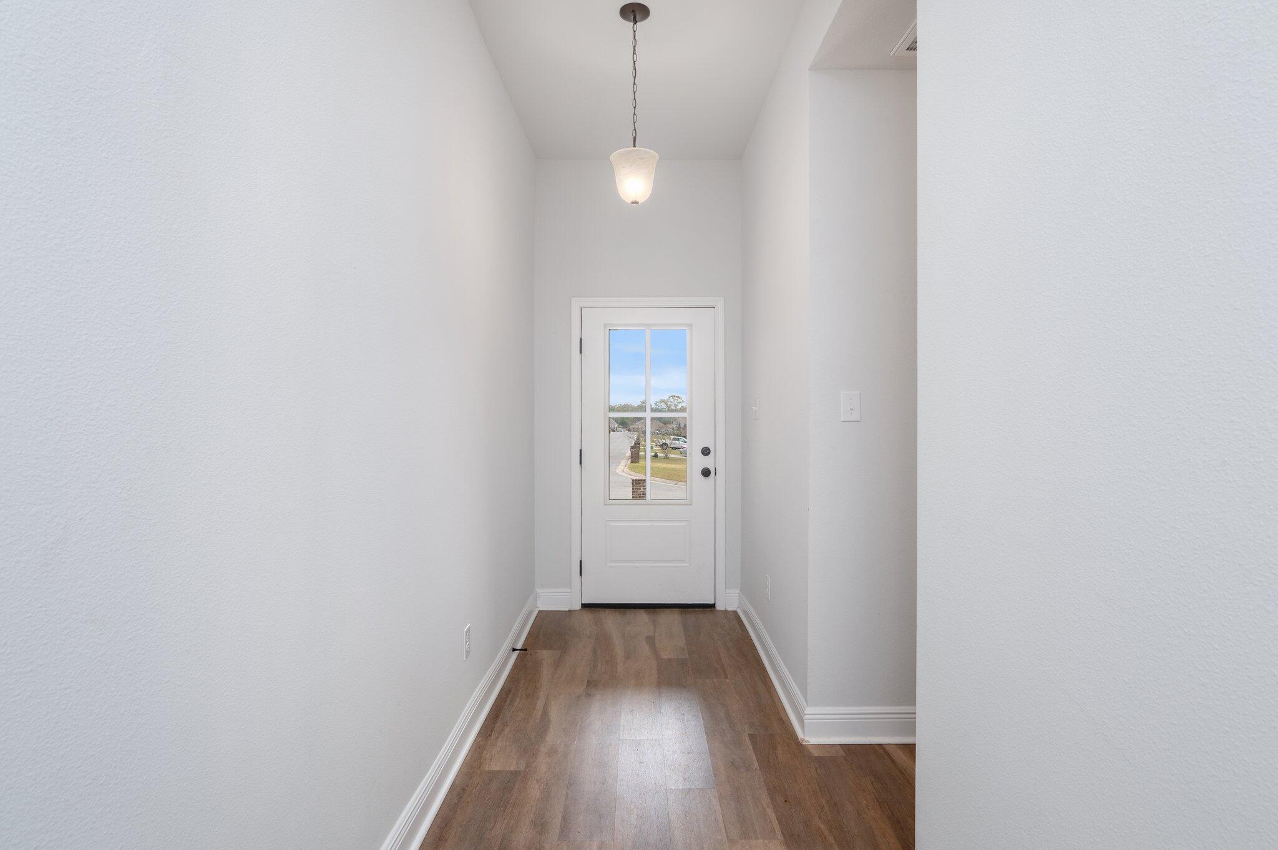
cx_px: 639
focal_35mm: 18
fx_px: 638
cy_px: 425
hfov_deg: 90.0
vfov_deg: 67.3
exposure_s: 1/30
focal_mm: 18
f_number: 7.1
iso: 320
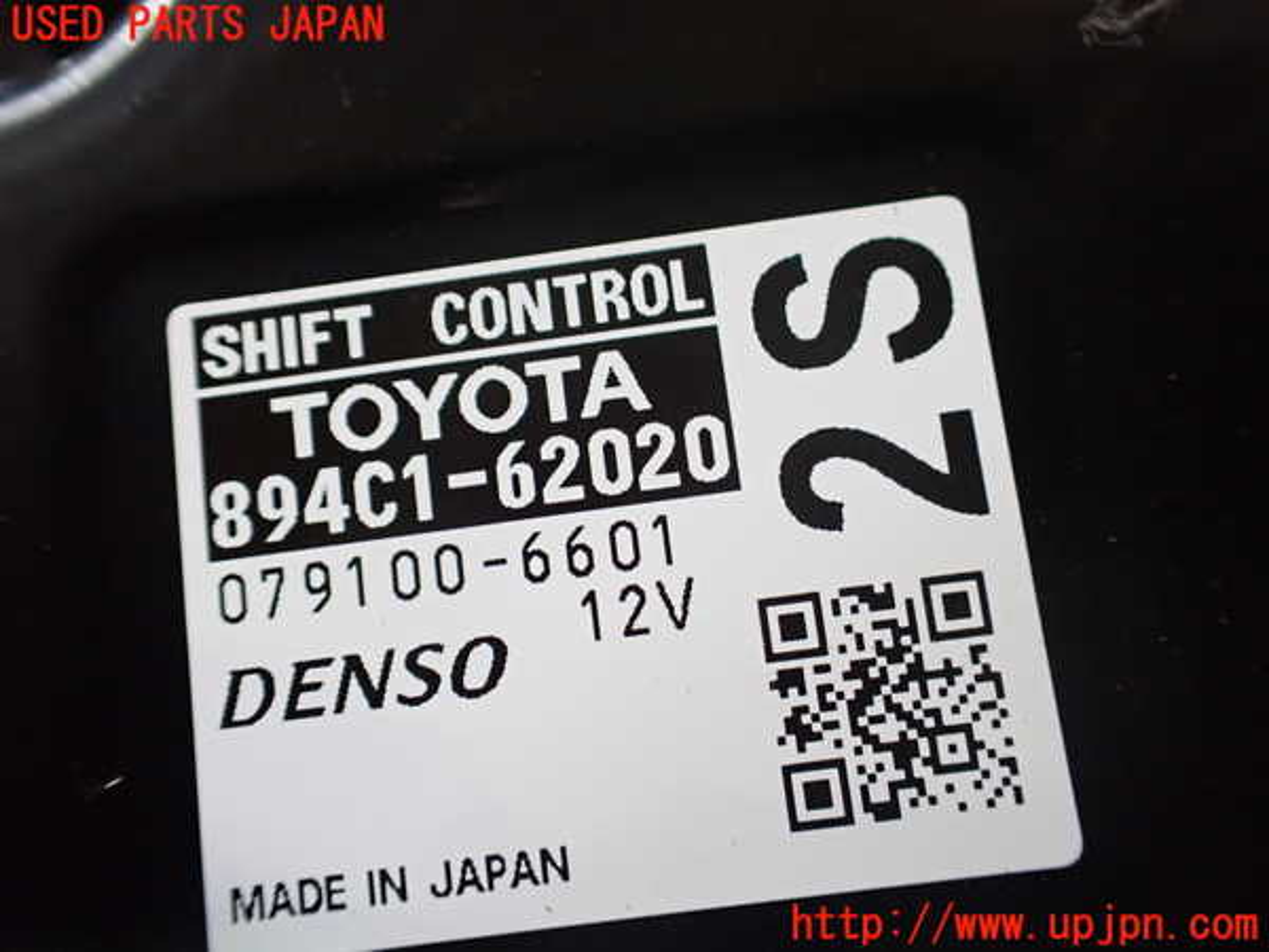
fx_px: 1100
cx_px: 634
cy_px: 476
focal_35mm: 30
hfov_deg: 60.0
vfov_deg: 46.8
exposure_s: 1/100
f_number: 2.3
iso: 800
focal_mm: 5.4
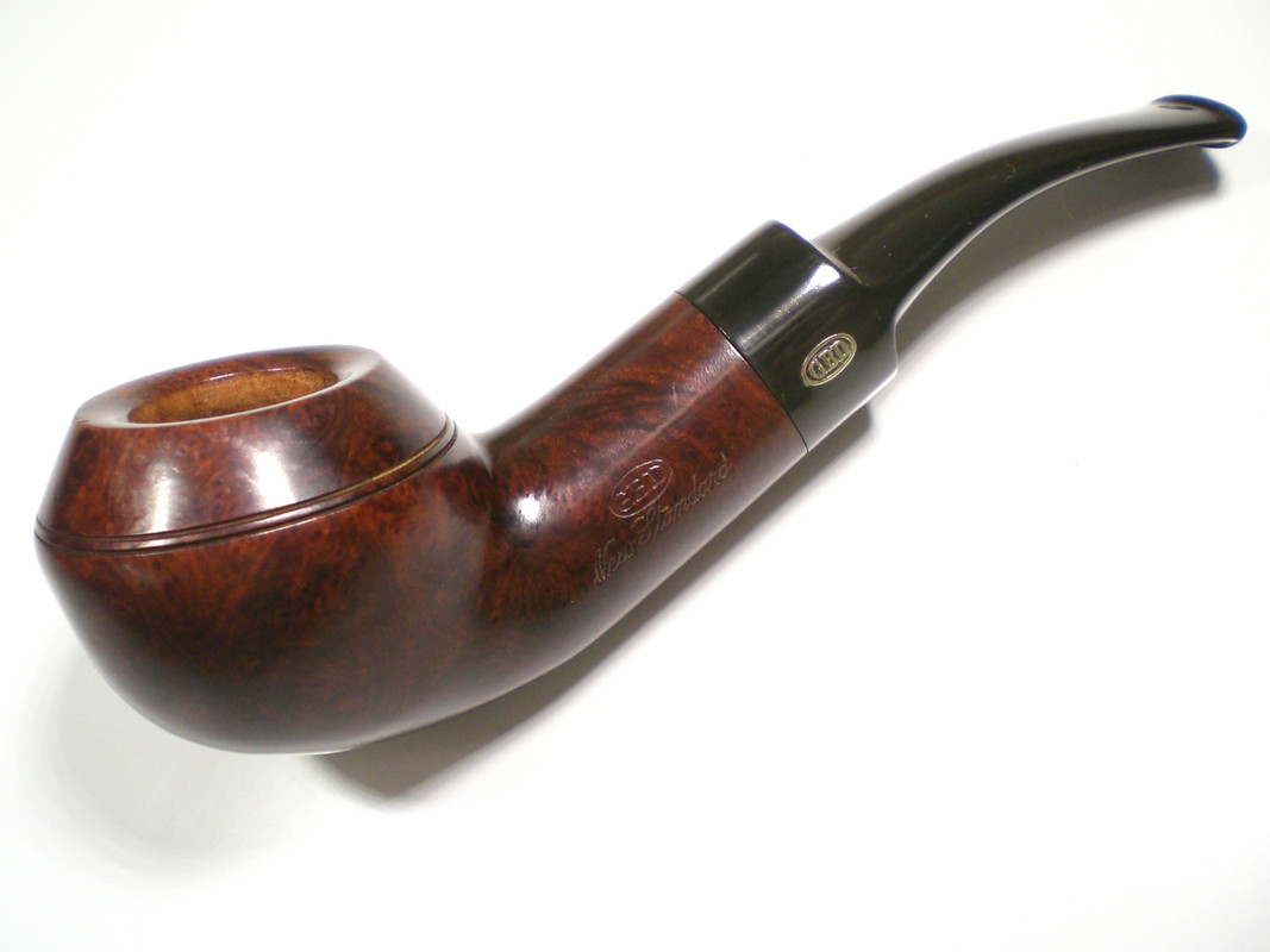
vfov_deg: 37.7
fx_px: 1394
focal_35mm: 38
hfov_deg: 49.0
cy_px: 476
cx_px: 635
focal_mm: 6.3
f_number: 3.1
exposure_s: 1/100
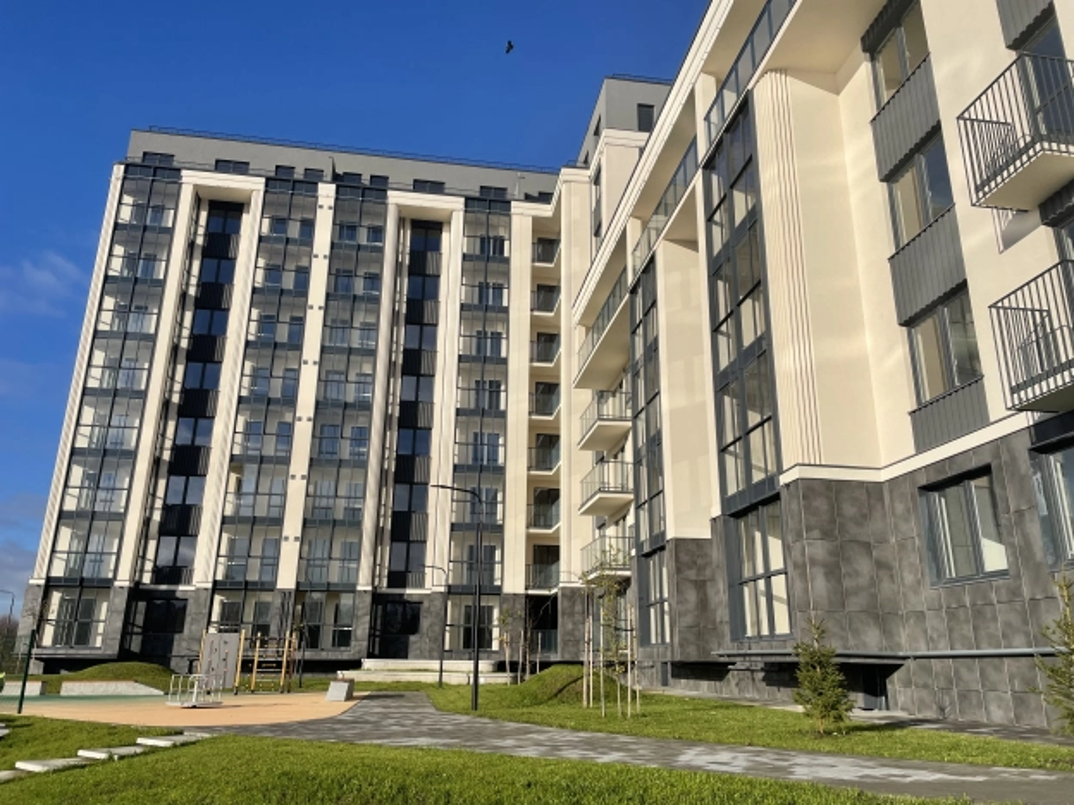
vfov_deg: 53.1
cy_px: 402
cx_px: 537
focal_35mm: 26
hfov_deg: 67.3
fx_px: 807
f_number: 1.6
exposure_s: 1/5291
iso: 32
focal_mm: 4.2
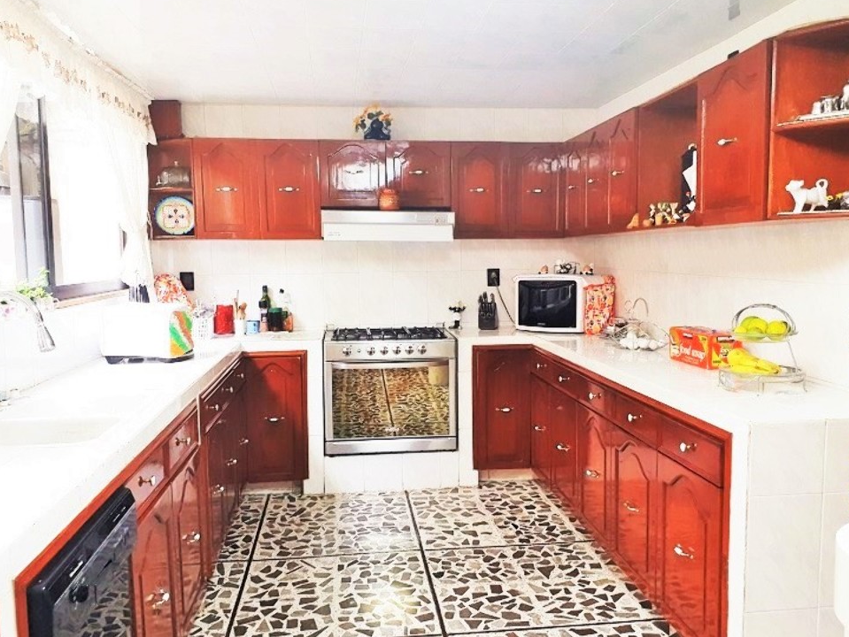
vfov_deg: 46.8
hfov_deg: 59.9
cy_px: 312
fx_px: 736
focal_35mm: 30
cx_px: 428
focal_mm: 3.6
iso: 160
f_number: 1.9
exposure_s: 1/30
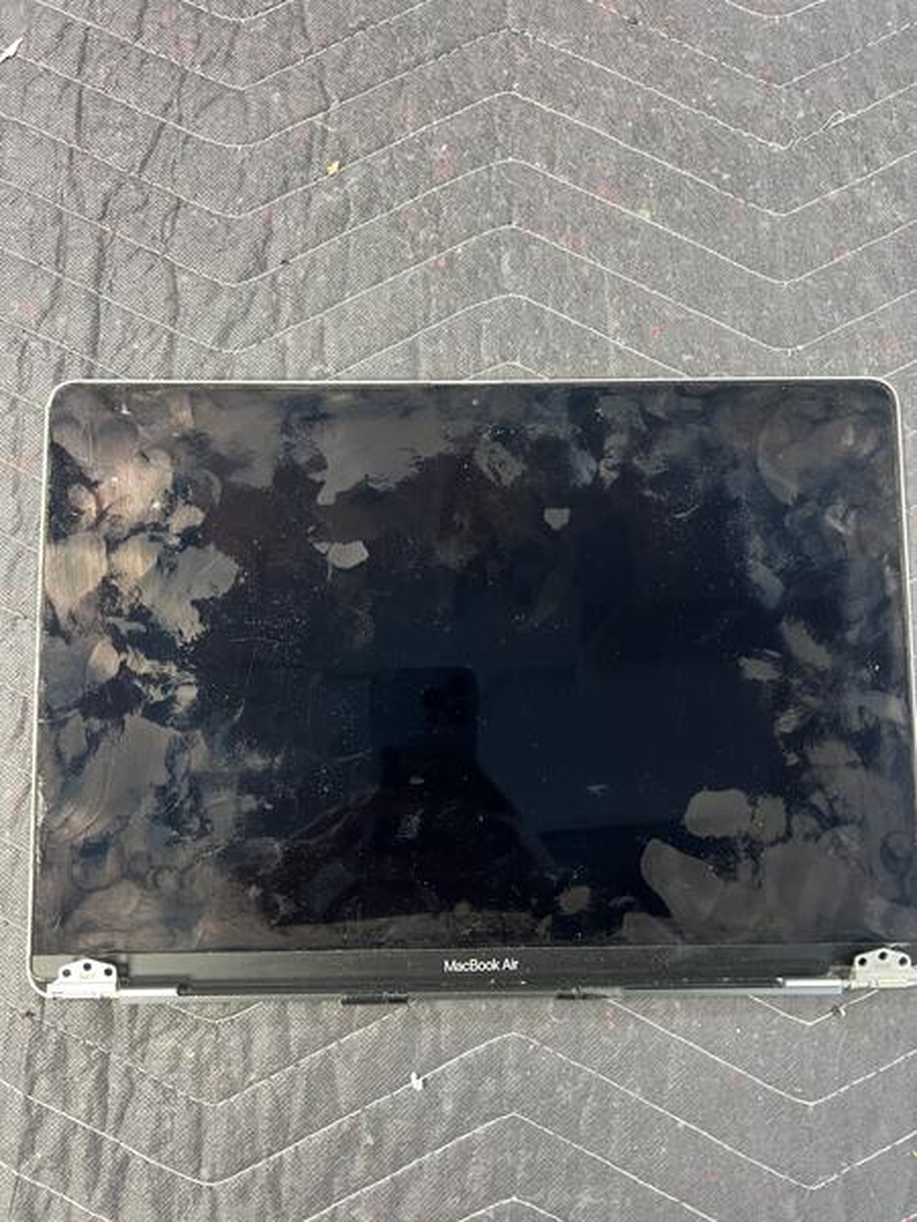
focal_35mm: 26
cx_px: 458
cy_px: 611
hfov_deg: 53.1
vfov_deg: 67.3
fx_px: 918
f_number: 1.5
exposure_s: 1/60
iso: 320
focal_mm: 5.7
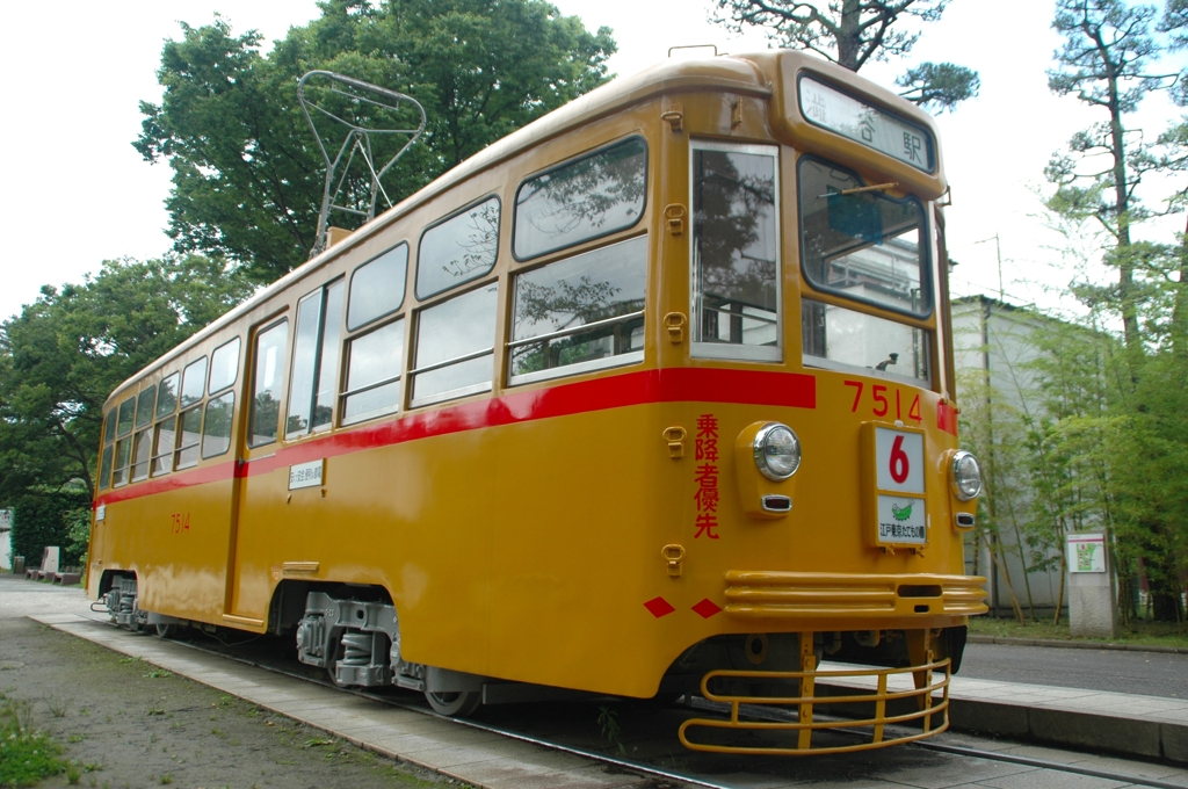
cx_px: 594
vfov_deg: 39.9
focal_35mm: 33
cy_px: 394
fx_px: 1088
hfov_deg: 57.3
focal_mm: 22
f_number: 4
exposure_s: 1/640
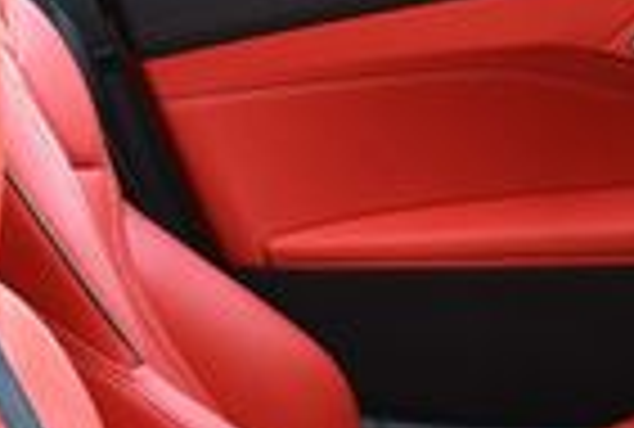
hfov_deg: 12.1
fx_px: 2880
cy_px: 563
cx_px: 863
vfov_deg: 8.4
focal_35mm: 163
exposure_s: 1/250
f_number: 3.5
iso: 450
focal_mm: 18
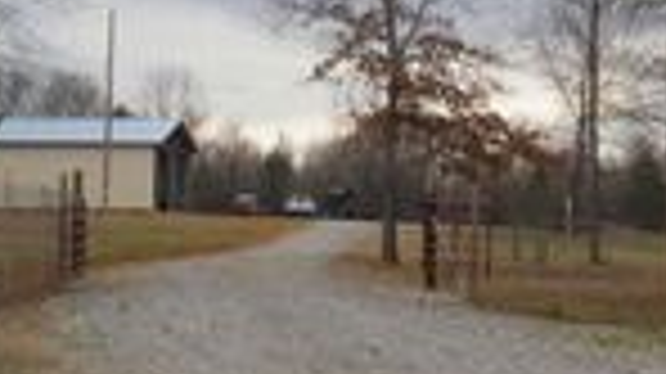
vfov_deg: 13.1
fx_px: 1624
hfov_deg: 23.2
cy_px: 241
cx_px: 374
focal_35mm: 92
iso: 80
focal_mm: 4.5
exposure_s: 1/500
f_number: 3.5
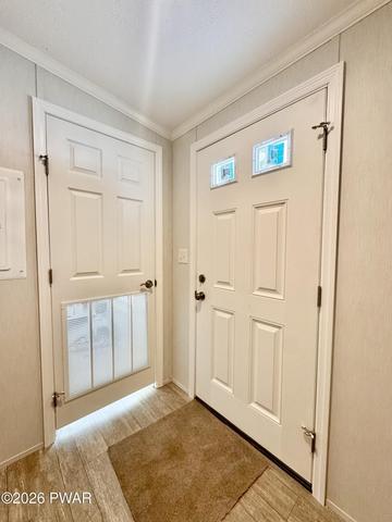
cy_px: 261
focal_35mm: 14
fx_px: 211
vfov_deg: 102.1
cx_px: 196
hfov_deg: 85.7
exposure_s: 1/120
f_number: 2.2
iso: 250
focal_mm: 2.22
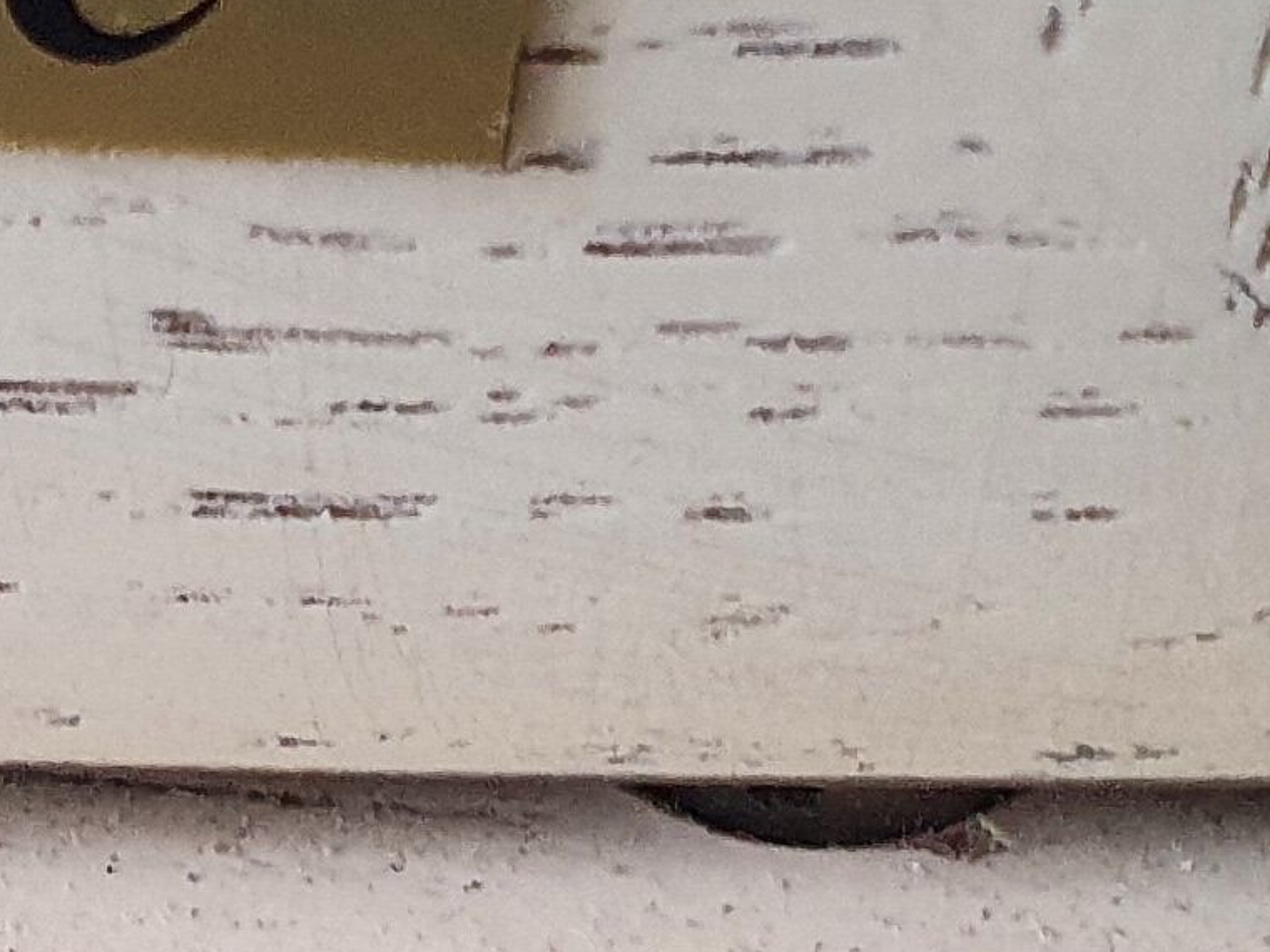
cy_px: 932
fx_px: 5063
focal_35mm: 138
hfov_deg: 14.1
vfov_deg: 10.7
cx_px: -20
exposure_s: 1/50
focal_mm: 4.32
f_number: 2.4
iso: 320
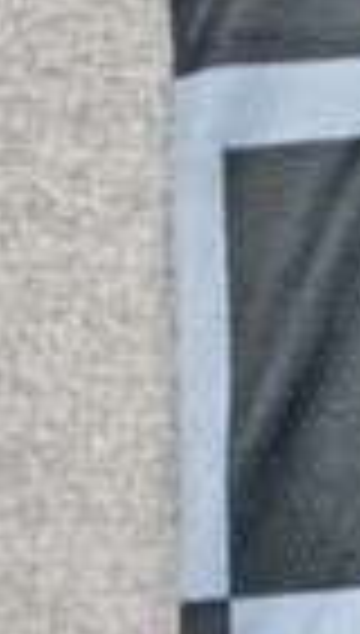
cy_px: 499
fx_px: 2596
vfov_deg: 13.9
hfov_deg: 6.7
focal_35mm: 154
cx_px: 1274
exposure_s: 1/100
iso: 125
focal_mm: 5.3
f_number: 1.9
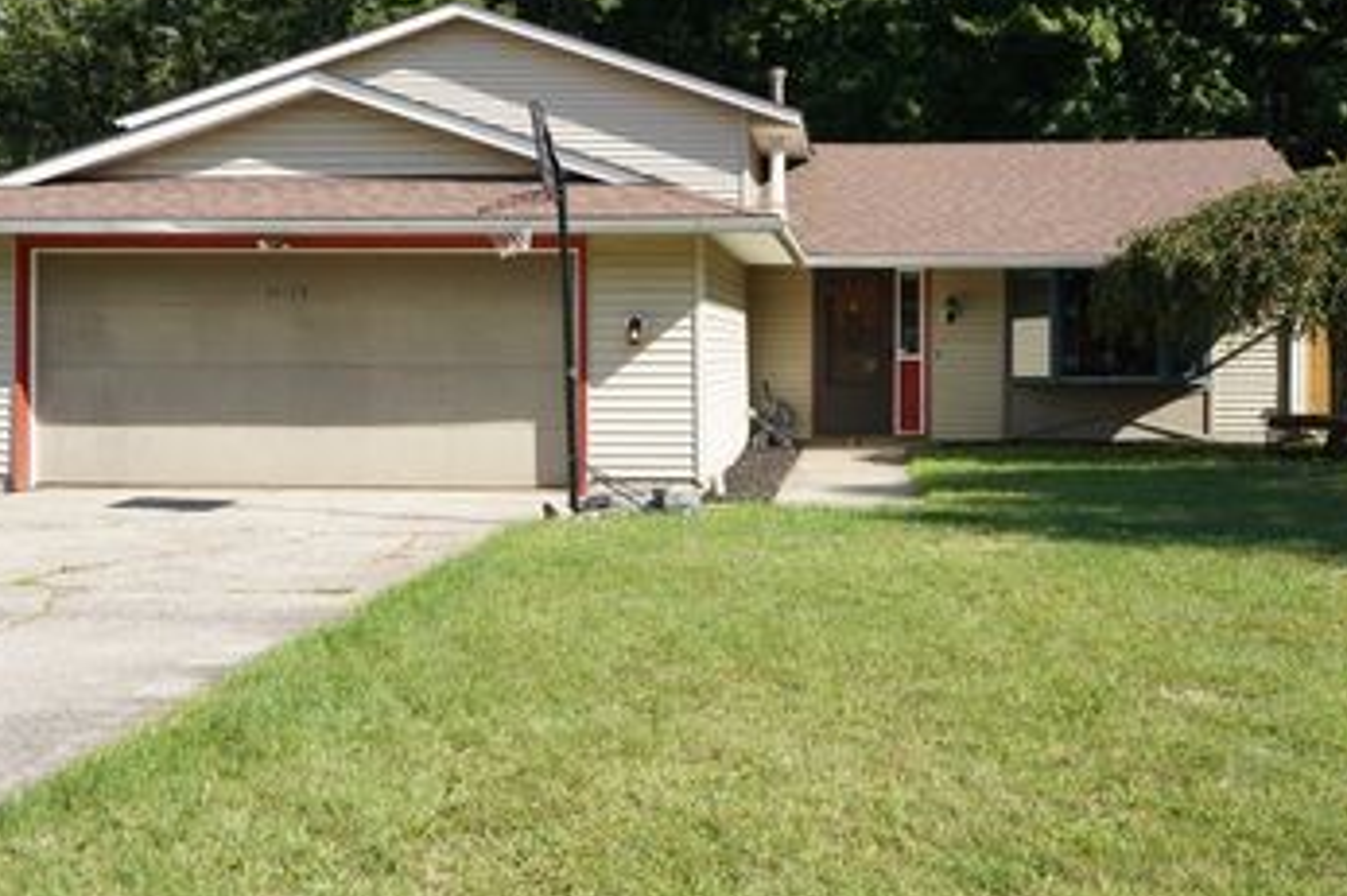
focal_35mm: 49
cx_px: 695
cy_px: 398
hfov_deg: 40.4
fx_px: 1832
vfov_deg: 27.5
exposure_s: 1/500
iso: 1600
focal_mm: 34
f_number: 16
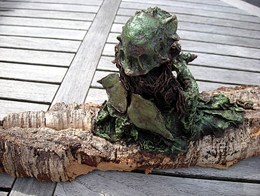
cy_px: 98
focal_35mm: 35
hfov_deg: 52.6
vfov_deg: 40.7
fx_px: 263
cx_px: 130
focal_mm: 5.7
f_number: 5.7
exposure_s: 1/146
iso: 64
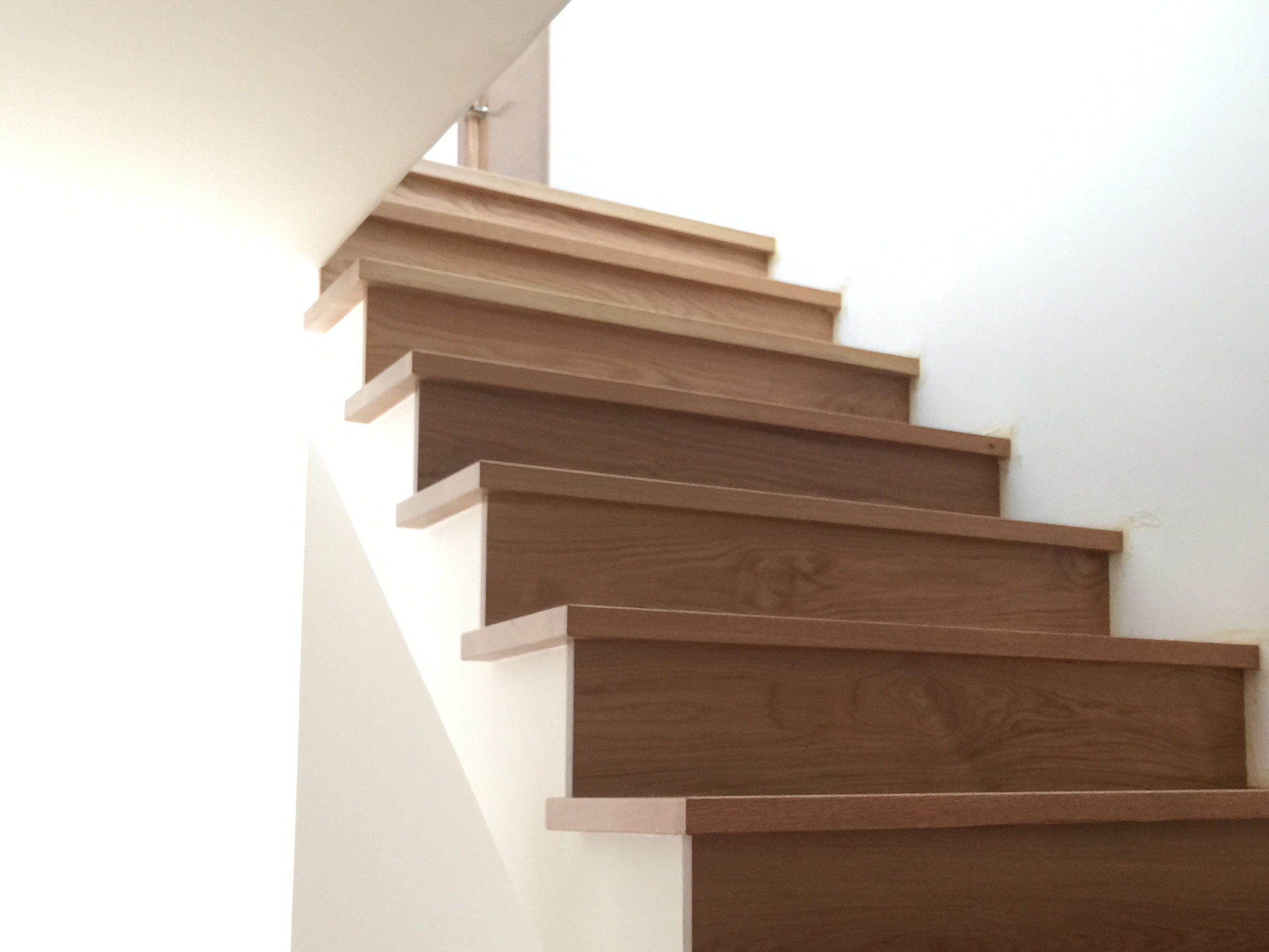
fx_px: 1540
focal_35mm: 42
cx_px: 888
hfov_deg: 43.9
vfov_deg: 34.0
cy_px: 648
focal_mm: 4.15
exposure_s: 1/15
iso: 80
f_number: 2.2
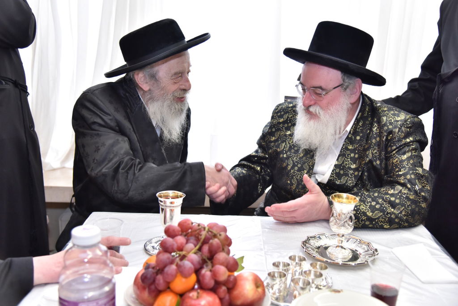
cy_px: 153
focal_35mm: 38
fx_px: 483
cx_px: 229
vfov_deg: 35.1
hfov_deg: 50.7
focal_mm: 38
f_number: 4
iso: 1600
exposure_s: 1/100
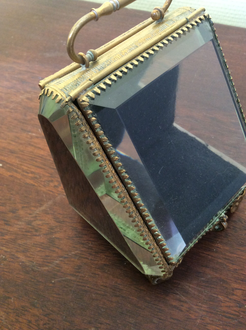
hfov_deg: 44.1
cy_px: 165
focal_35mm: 32
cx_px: 123
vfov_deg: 56.9
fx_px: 304
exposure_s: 1/25
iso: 125
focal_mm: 3.3
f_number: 2.4
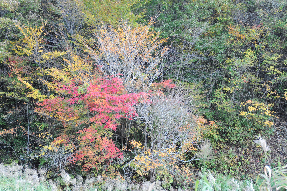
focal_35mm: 65
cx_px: 144
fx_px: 518
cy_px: 96
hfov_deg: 31.0
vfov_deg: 20.9
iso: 1000
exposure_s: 1/60
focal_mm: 65
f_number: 5
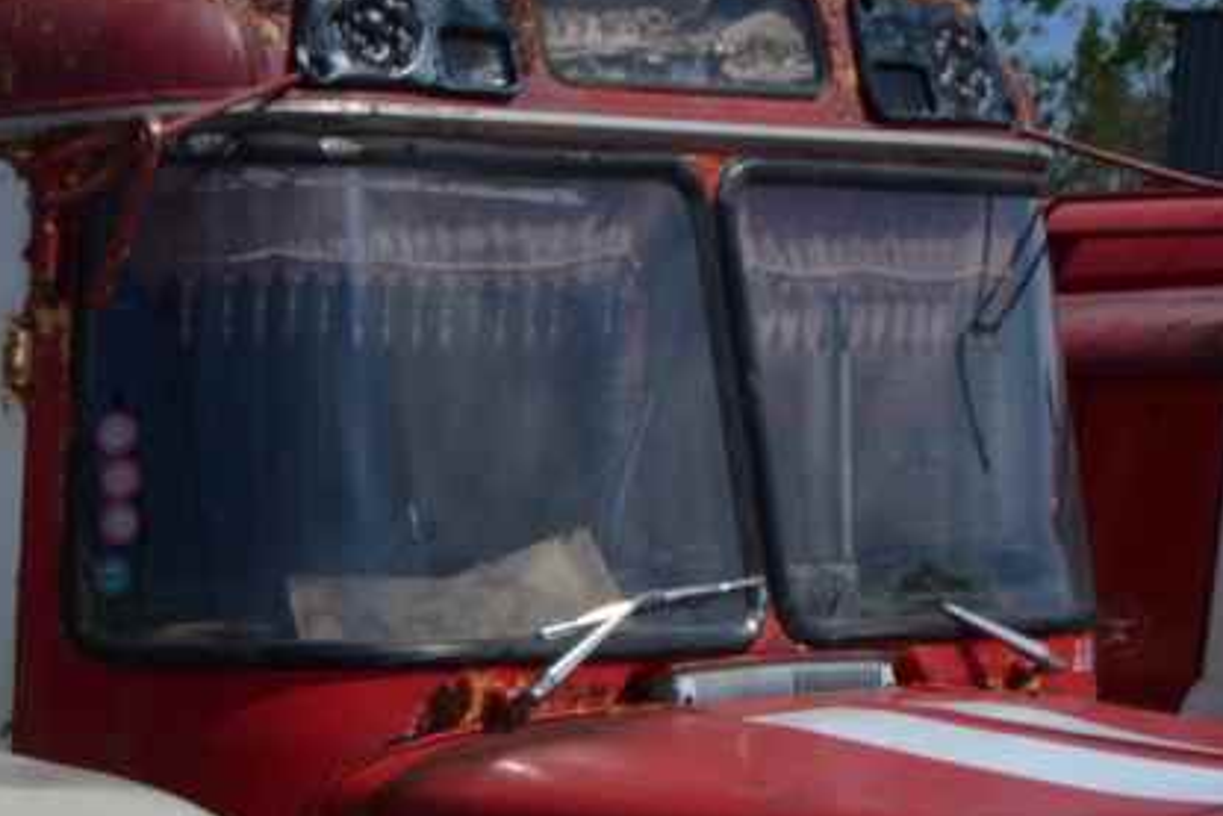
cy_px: 1174
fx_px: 3534
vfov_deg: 12.6
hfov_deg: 17.5
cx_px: -648
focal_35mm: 104
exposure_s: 1/400
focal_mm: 18
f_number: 10
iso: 100
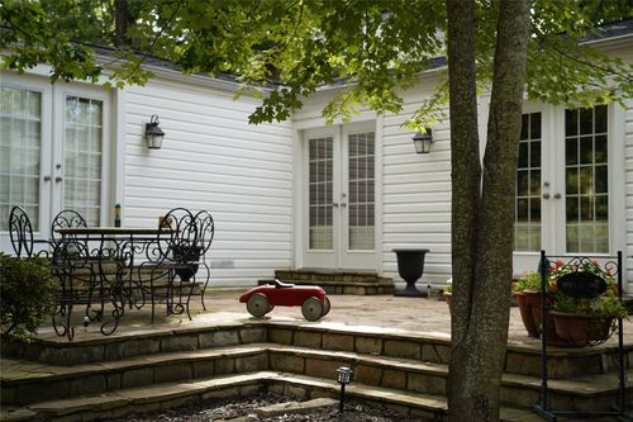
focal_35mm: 50
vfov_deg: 27.0
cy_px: 211
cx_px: 316
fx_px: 879
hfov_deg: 39.6
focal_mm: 50
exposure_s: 1/160
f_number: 4
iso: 100
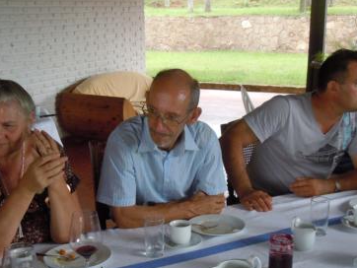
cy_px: 164
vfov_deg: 27.5
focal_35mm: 53
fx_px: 547
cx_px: 170
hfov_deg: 36.1
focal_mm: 5.4
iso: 400
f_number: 3.5
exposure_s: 1/60
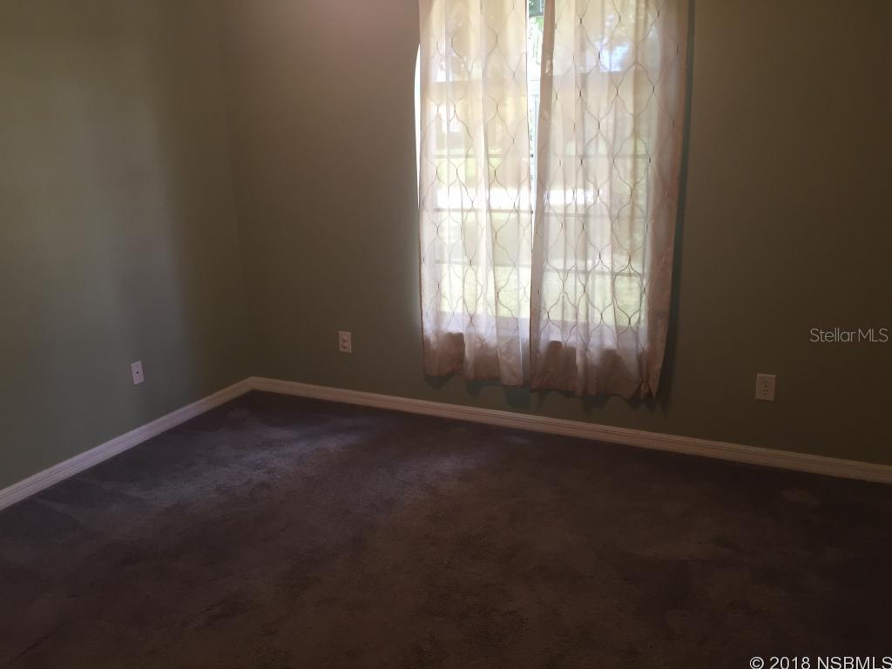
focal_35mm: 29
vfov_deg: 48.2
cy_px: 334
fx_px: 747
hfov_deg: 61.7
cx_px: 446
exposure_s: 1/30
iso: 32
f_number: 2.2
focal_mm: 4.15
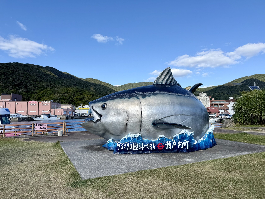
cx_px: 132
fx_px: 184
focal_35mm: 24
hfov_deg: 71.6
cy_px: 100
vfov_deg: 56.8
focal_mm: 6.76
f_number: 1.78
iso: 80
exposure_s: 1/3953
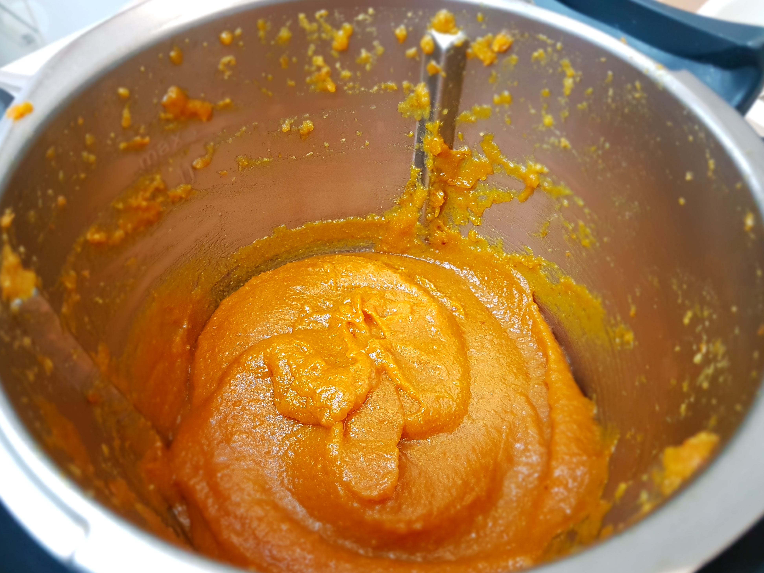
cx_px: 368
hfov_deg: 65.3
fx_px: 596
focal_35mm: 27
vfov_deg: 51.3
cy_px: 296
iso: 250
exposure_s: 1/25
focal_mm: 4.2
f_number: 1.7
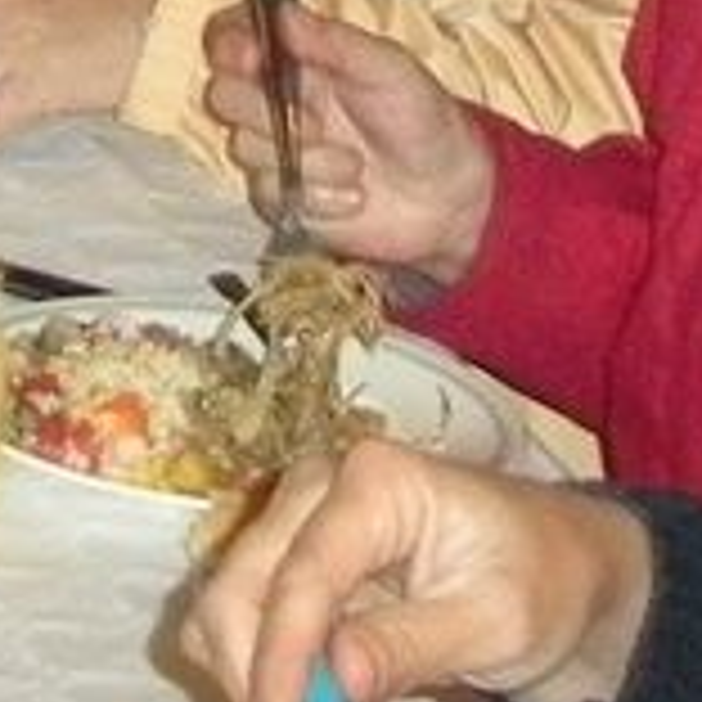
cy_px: -1390
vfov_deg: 6.3
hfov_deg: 6.7
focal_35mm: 257
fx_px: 5897
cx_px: -428
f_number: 3.5
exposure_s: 1/60
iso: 488
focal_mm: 6.3
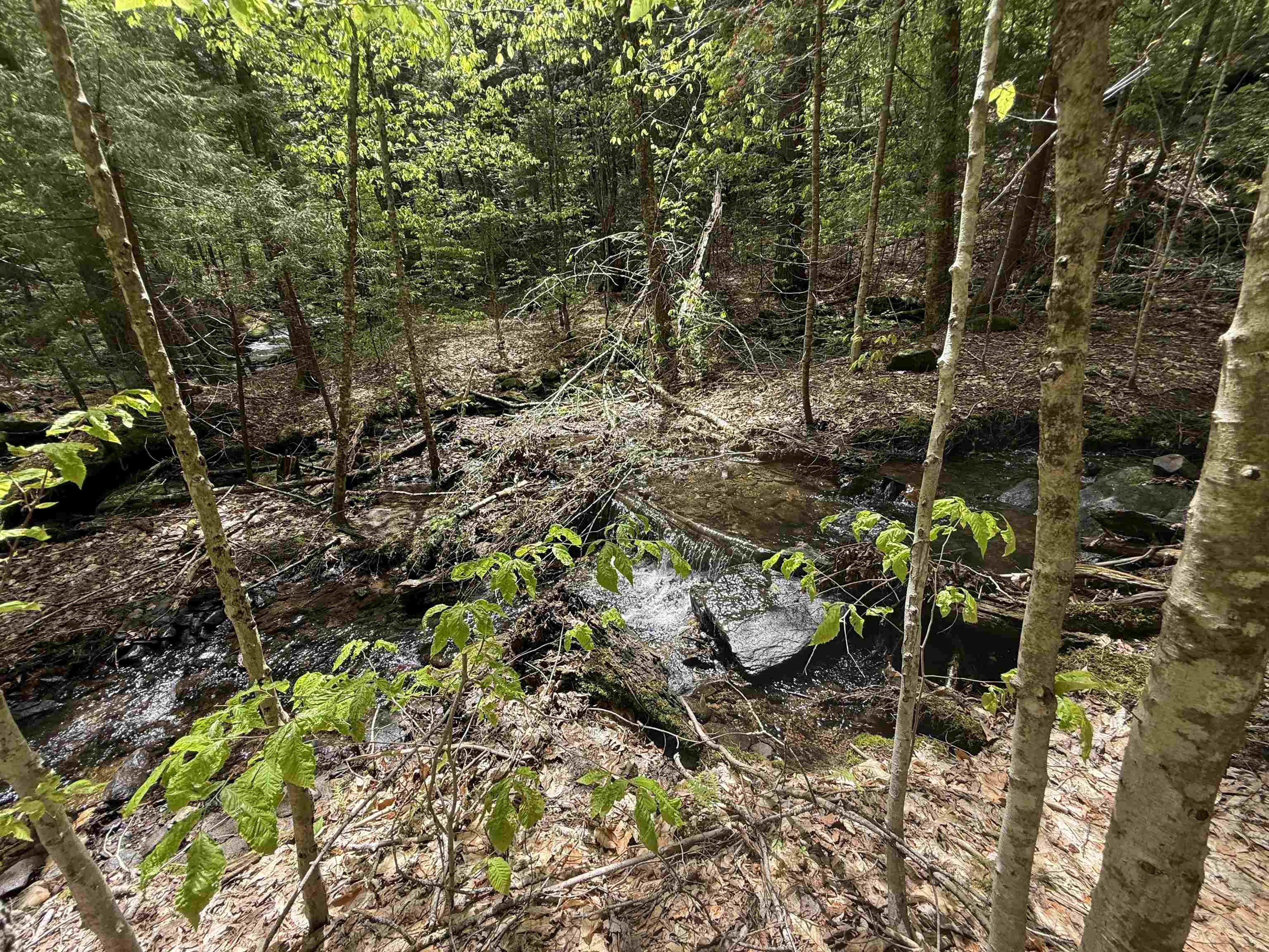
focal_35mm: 14
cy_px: 476
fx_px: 513
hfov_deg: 102.1
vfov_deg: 85.7
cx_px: 634
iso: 50
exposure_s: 1/306
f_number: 2.2
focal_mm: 2.22
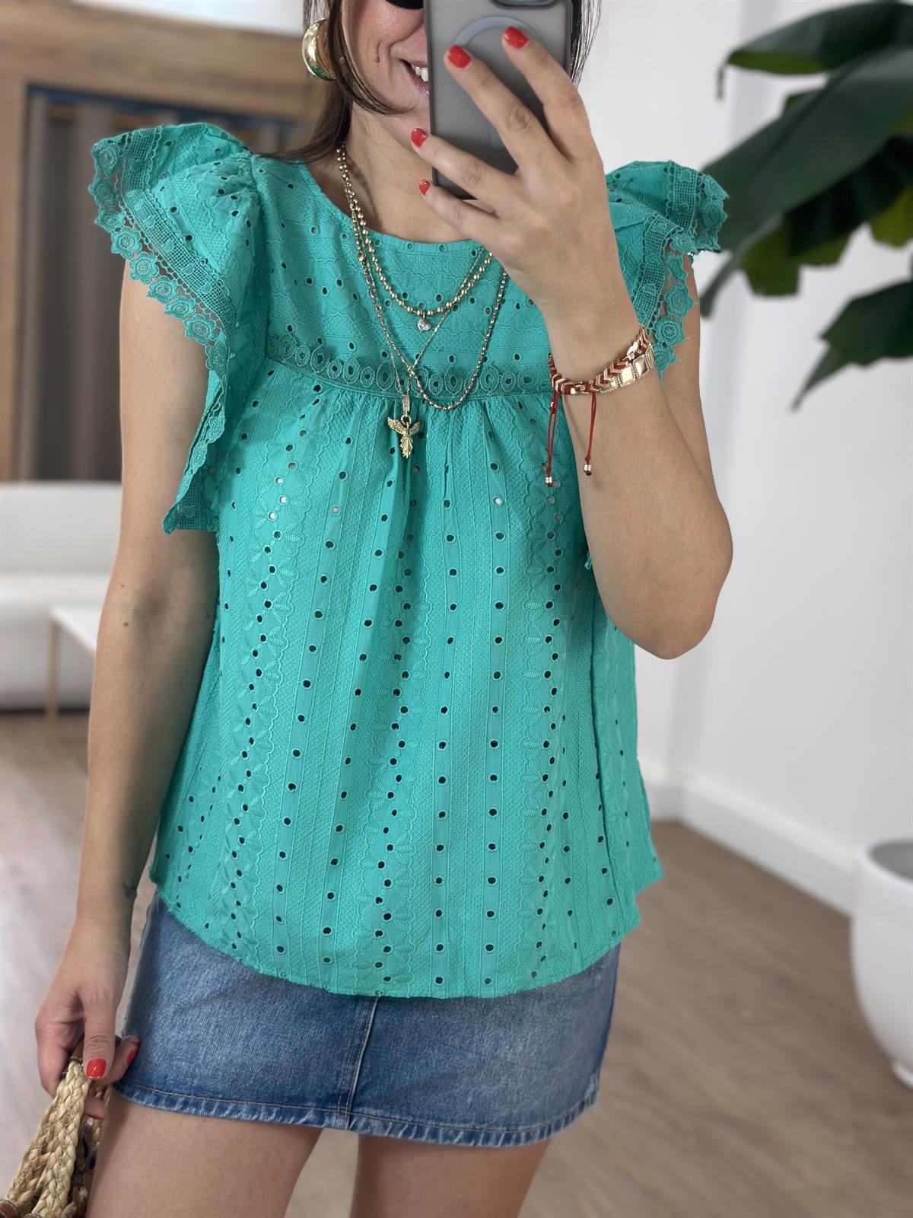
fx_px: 1688
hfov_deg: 30.3
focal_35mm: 48
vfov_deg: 39.7
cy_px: 609
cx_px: 456
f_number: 1.78
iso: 64
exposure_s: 1/164
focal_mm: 6.86
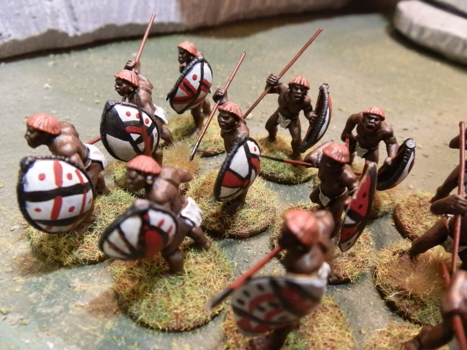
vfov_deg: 49.7
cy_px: 175
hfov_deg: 63.4
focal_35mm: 28
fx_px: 378
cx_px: 234
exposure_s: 1/25
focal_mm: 5
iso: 400
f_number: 3.1
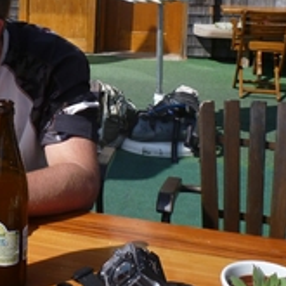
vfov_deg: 28.0
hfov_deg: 27.4
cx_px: 17
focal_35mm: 60
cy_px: 55
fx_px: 561
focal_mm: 4.9
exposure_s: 1/1000
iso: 100
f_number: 3.3
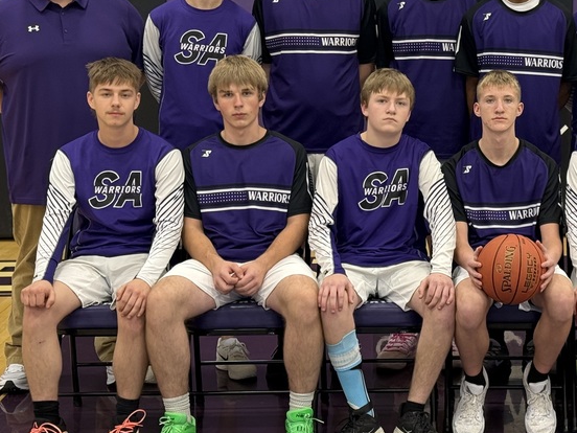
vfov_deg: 16.6
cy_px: 143
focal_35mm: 89
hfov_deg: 21.7
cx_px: 468
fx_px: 1484
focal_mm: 6.76
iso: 100
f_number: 1.78
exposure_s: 1/60
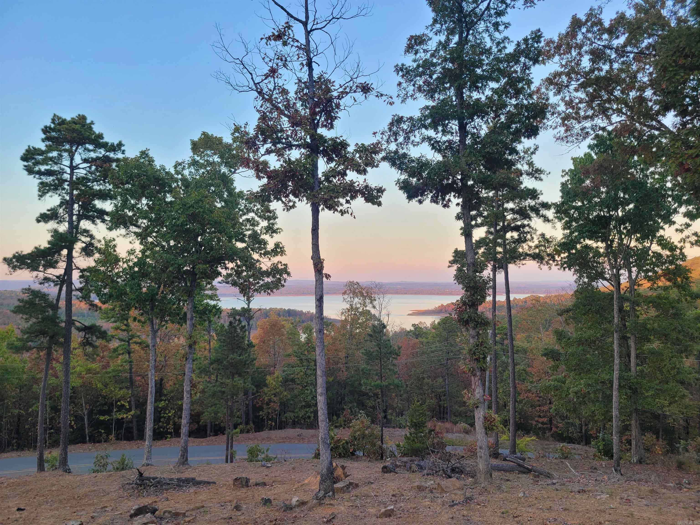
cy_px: 262
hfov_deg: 67.3
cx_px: 350
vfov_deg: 53.1
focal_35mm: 26
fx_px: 526
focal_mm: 5.4
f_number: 1.8
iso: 40
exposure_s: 1/201
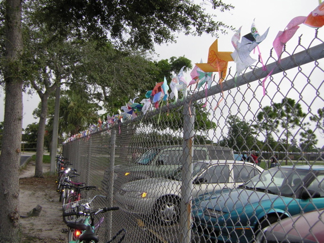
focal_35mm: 36
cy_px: 122
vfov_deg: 39.7
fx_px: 337
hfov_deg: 51.4
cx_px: 162
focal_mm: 4.7
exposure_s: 1/294
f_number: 5.2
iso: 71
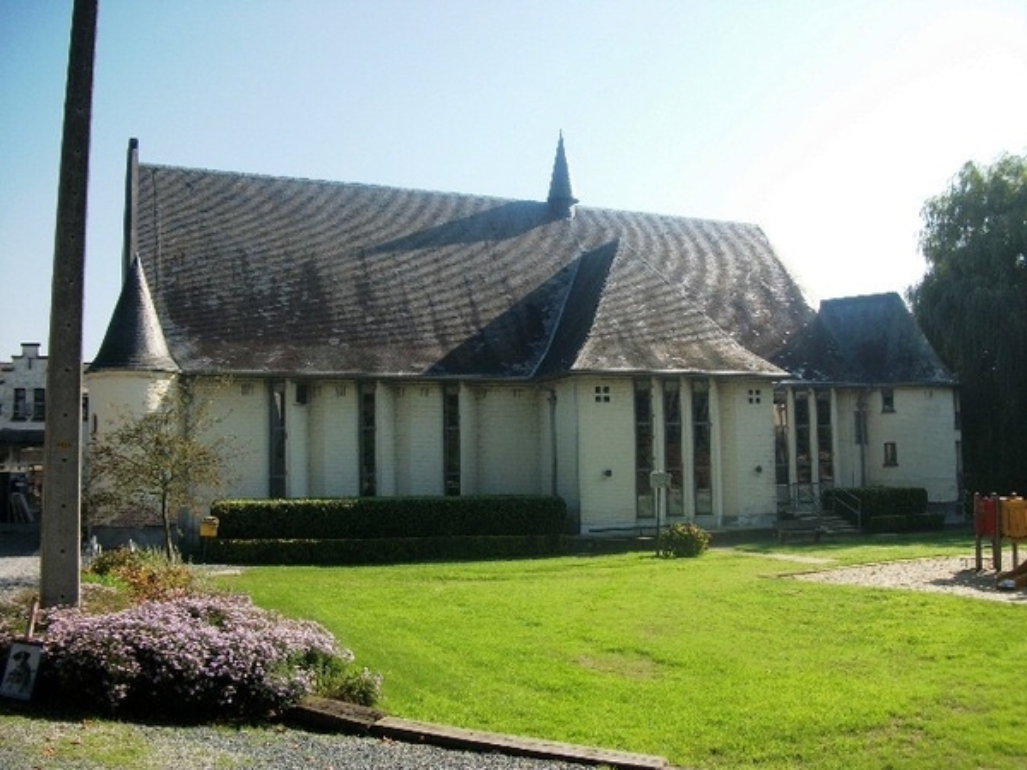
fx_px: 949
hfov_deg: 56.8
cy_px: 385
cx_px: 514
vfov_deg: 44.2
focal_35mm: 32
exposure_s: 1/125
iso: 80
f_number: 8.8
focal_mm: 5.7
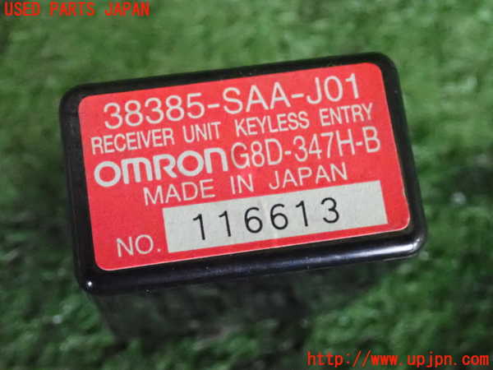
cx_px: 246
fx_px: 954
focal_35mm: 67
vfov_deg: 21.9
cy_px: 185
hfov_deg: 29.0
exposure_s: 1/100
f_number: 3.8
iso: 5000
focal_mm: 11.88
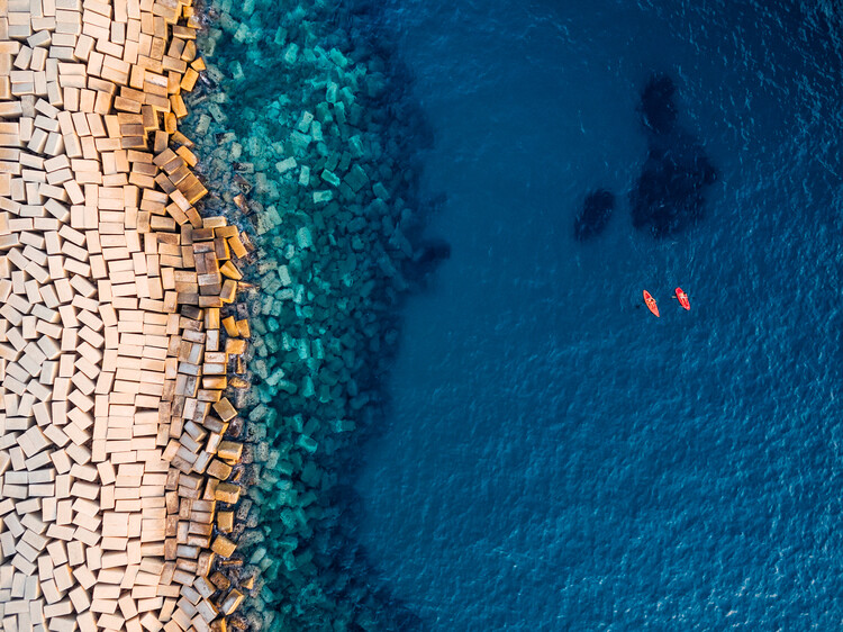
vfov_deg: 65.9
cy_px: 316
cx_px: 422
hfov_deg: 81.8
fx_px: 487
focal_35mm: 20
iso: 100
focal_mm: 3.61
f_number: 2.8
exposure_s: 1/60
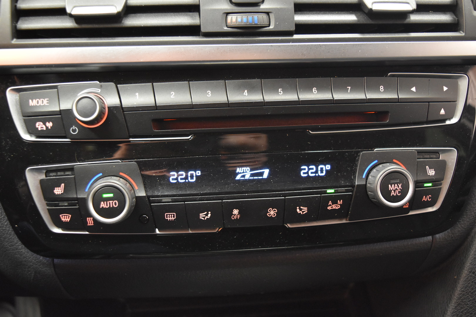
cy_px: 158
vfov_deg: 35.5
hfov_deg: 51.3
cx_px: 238
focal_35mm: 38
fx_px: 496
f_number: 4
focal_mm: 25
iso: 3200
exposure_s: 1/30
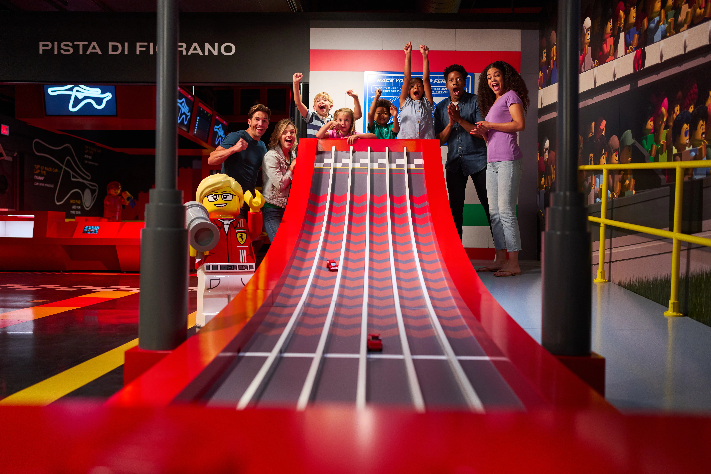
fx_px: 691
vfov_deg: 37.9
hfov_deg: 54.4
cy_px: 237
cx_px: 356
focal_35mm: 35
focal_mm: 35
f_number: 2
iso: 1000
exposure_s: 1/250
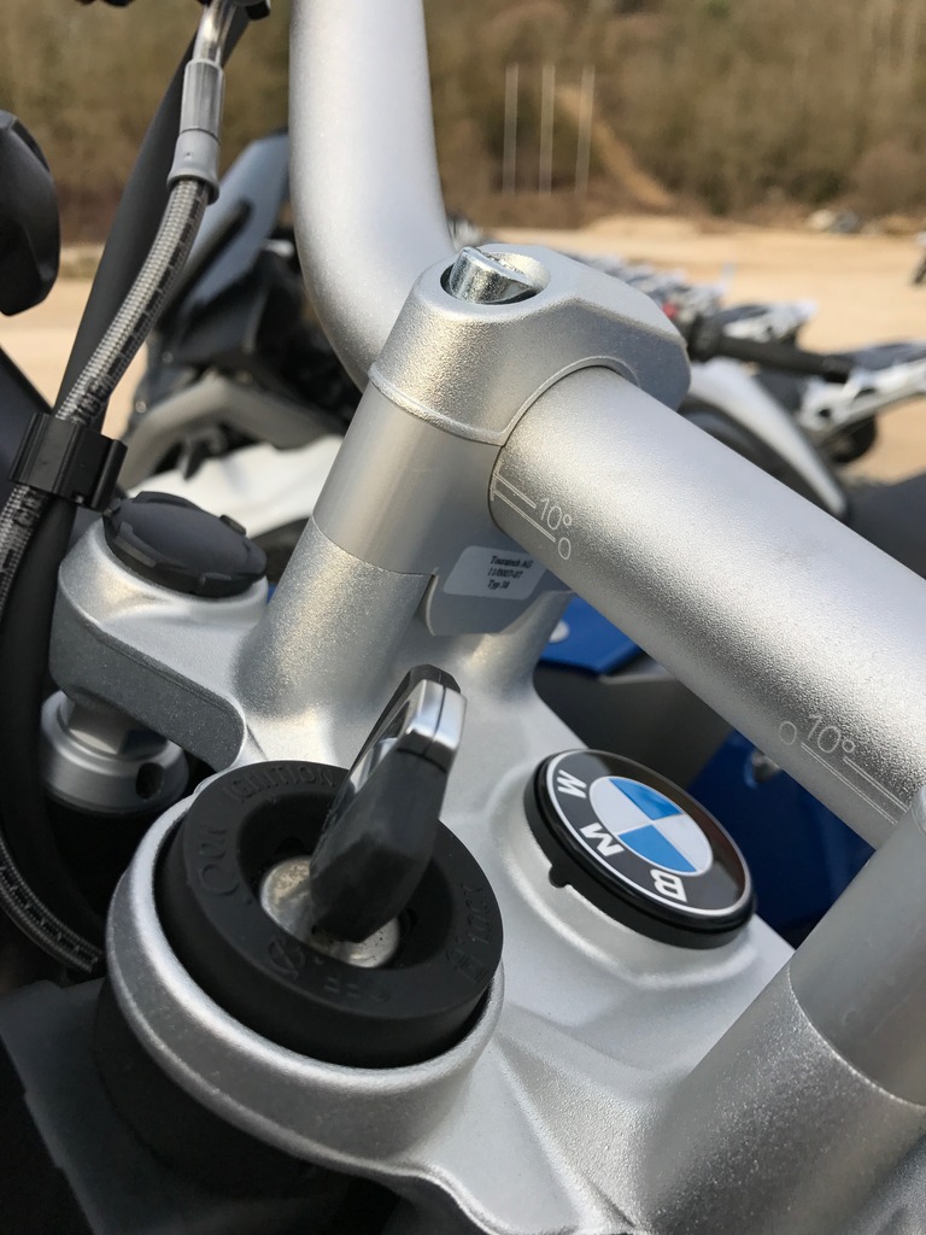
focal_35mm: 28
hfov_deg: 49.7
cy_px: 618
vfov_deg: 63.4
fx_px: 999
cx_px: 463
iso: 20
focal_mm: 3.99
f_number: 1.8
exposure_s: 1/1520
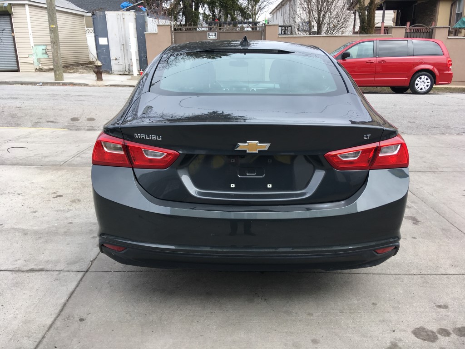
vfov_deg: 48.2
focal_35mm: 29
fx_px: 390
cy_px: 174
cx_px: 232
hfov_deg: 61.7
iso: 25
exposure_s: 1/591
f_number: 2.2
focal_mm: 4.15
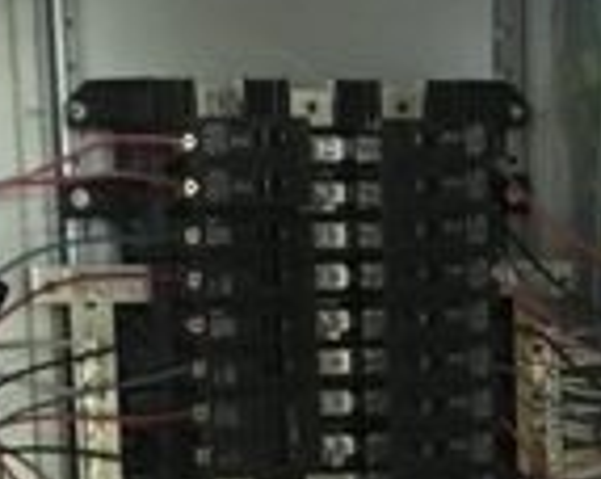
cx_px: 483
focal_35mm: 127
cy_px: 651
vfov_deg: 11.7
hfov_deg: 15.1
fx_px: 2256
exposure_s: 1/15
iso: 500
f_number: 2.2
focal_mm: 4.15
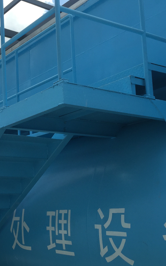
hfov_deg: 24.9
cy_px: 158
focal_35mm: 51
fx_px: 369
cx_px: 30
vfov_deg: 39.4
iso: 32
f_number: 2.2
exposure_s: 1/1130
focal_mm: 4.15
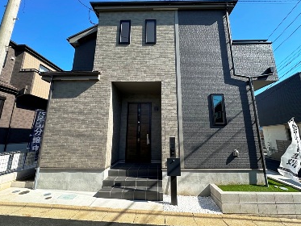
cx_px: 157
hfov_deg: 98.1
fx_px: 130
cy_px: 106
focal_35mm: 15
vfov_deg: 81.7
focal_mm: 2.22
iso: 40
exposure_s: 1/572
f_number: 2.2
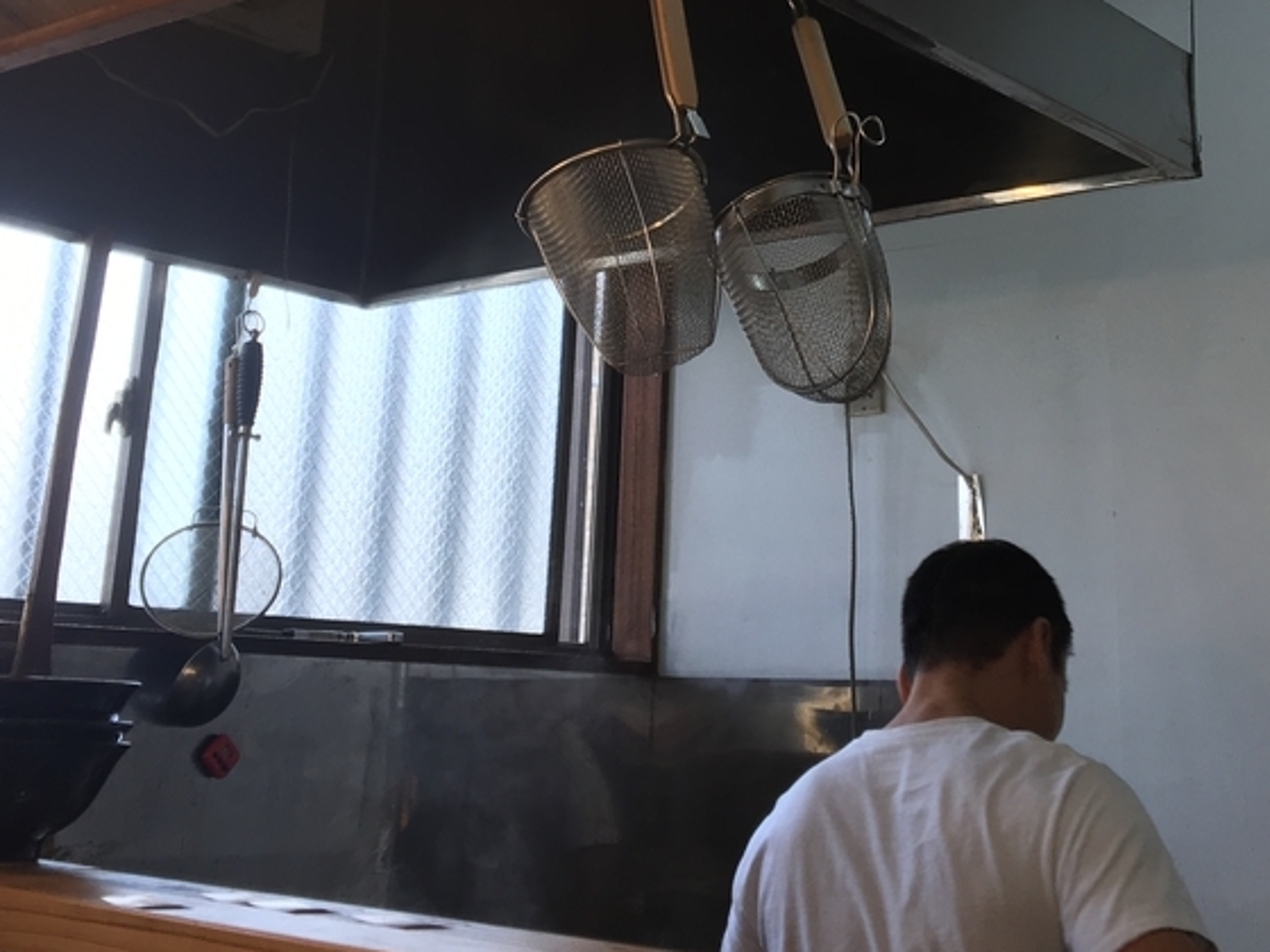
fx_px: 1944
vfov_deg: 26.7
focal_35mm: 53
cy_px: 116
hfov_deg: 36.0
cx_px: 760
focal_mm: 4.15
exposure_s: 1/120
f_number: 2.2
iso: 32
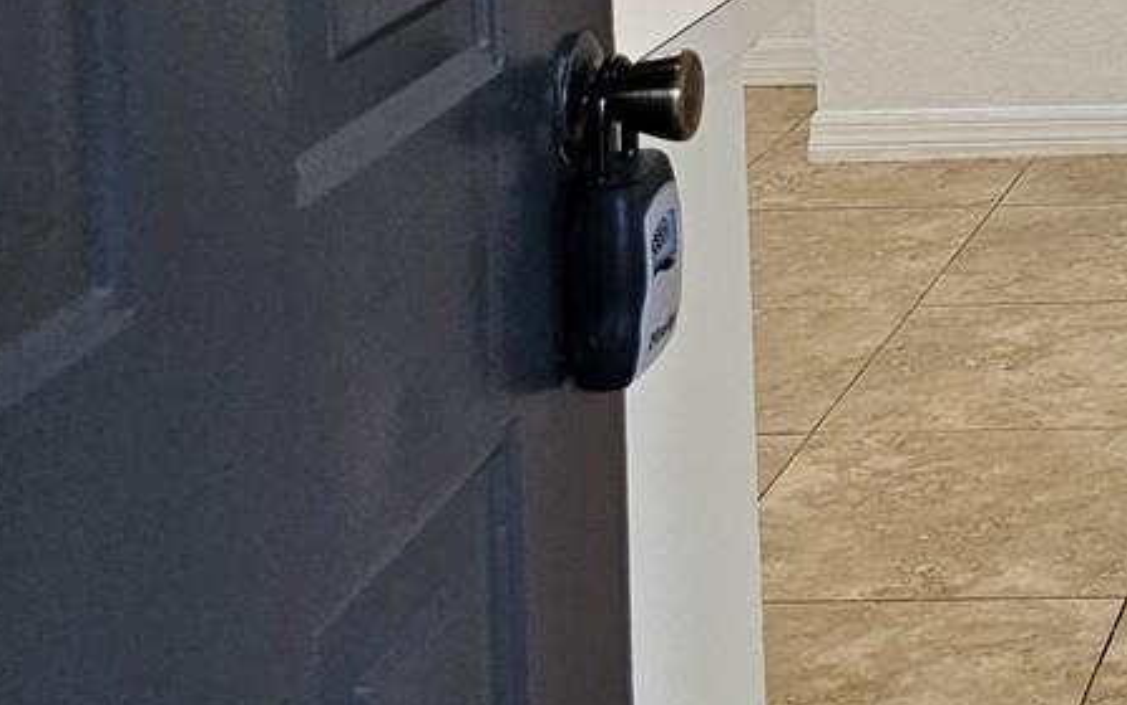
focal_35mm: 87
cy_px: -453
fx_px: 2672
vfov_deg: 13.8
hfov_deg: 21.1
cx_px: 1552
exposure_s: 1/120
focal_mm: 6.3
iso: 200
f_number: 1.7
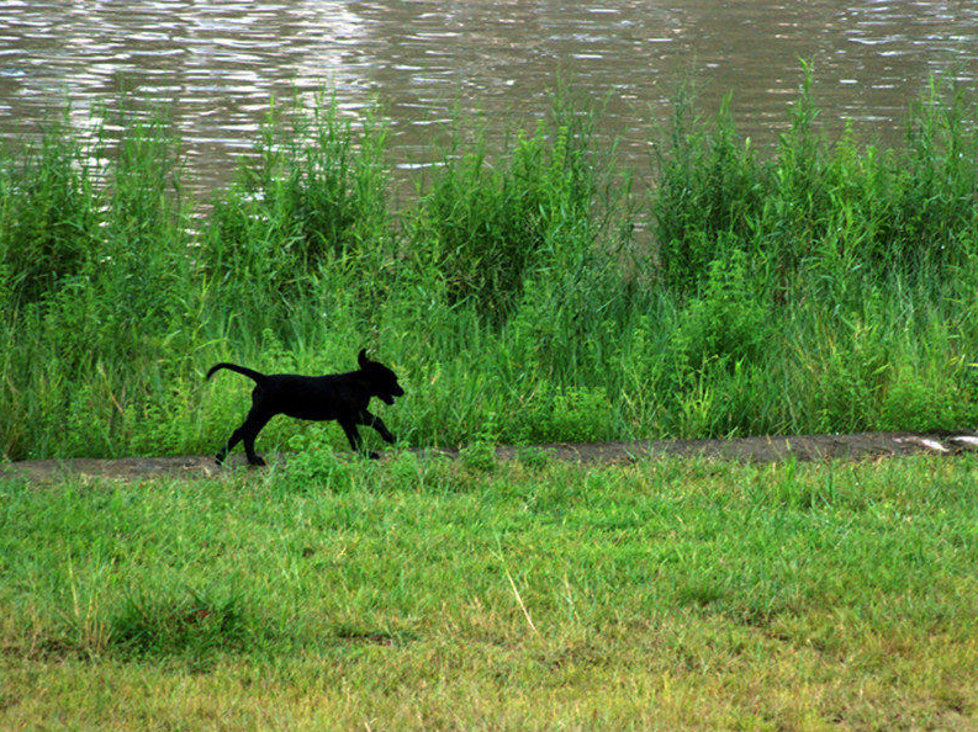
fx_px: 9234
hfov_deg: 6.1
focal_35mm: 327
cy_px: 365
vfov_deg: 4.5
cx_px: 520
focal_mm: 200
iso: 1000
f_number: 5.6
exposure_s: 1/320
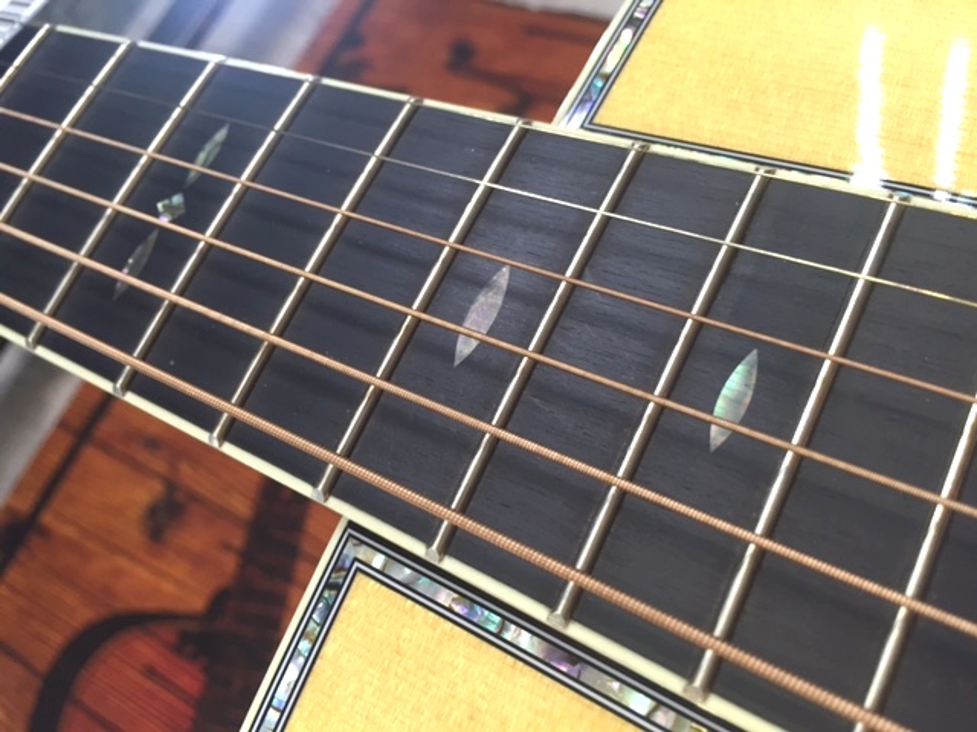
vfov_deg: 48.2
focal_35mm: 29
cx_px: 488
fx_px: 818
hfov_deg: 61.7
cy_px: 366
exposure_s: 1/33
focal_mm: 4.15
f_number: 2.2
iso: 40
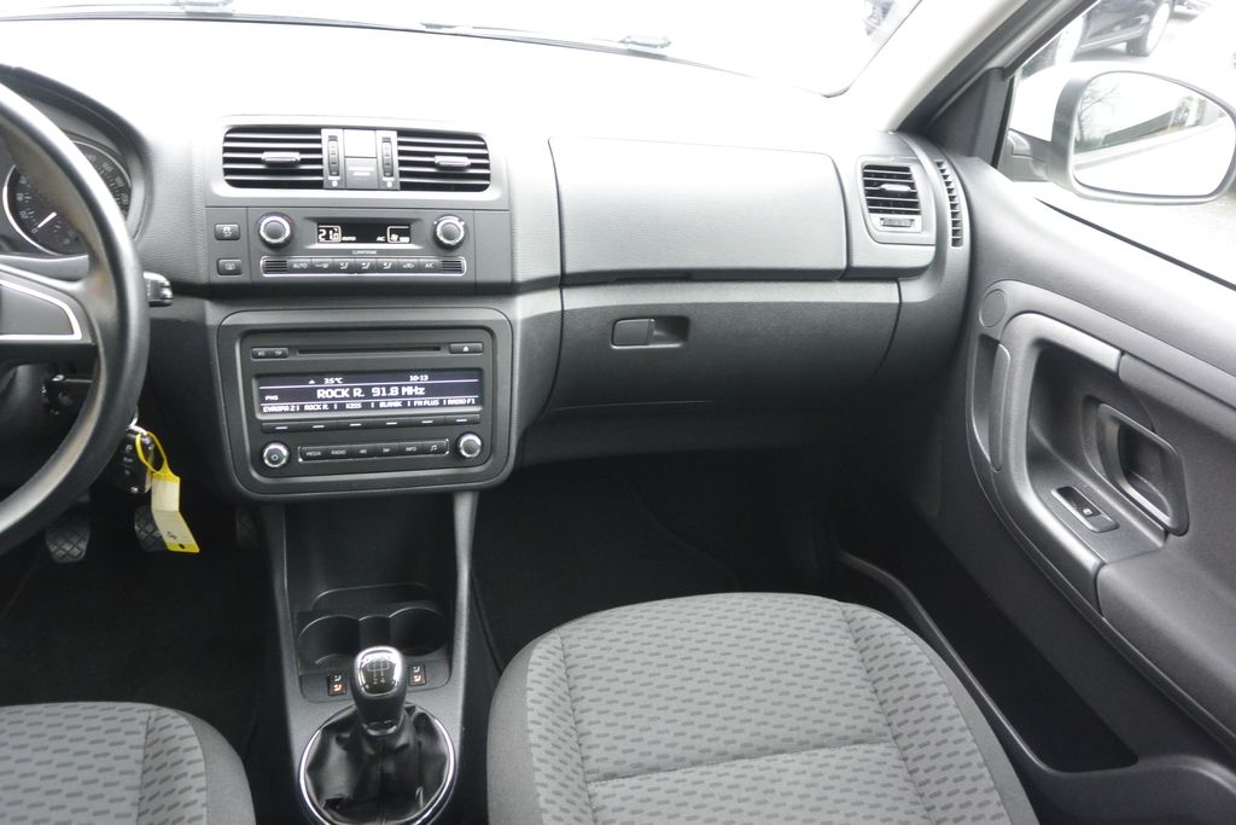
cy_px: 412
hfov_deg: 67.4
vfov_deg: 47.9
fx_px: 927
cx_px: 618
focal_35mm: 27
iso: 800
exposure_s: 1/40
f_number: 3.5
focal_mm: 10
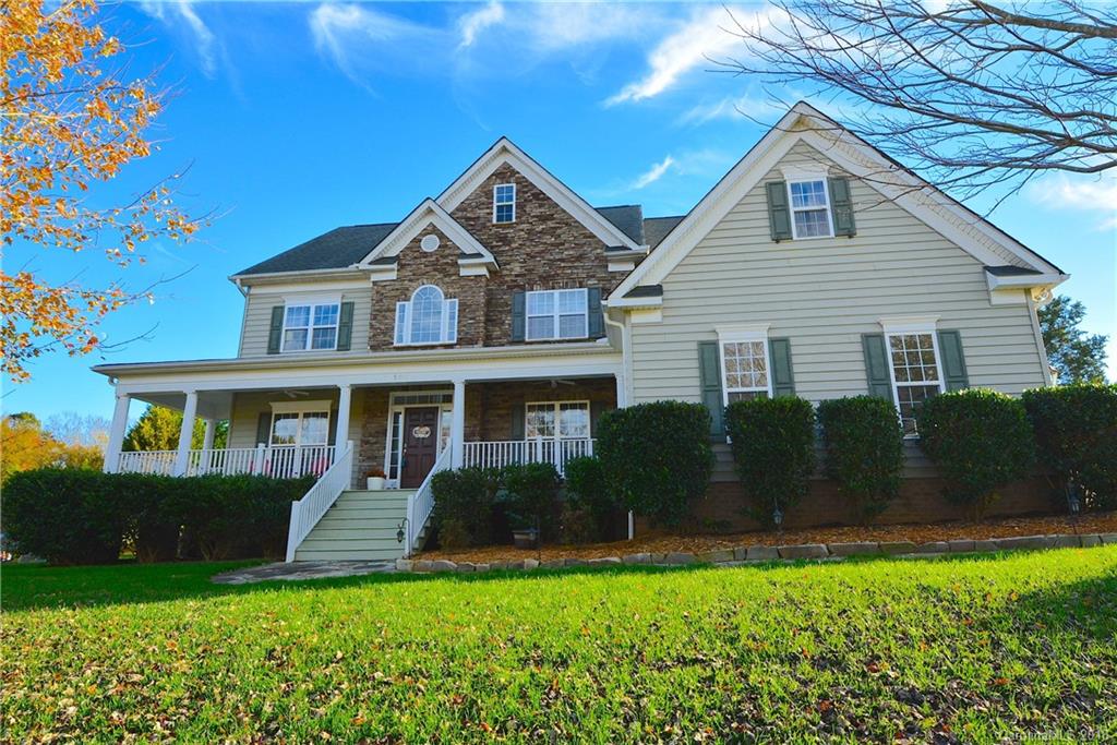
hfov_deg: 85.4
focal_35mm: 20
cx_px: 558
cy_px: 372
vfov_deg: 63.2
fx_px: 605
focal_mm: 13
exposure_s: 1/200
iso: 400
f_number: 10
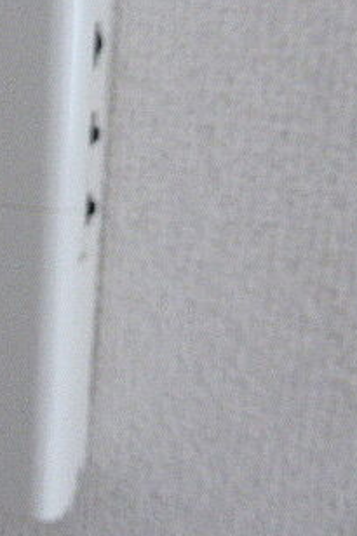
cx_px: -179
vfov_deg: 36.7
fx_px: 804
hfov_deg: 21.1
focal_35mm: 54
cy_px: 202
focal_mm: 4.3
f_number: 3.3
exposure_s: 1/25
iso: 400
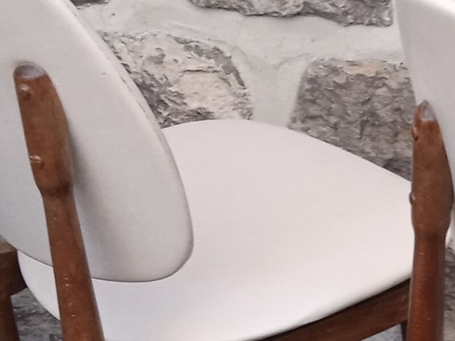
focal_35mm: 145
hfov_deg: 13.2
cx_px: 590
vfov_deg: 10.1
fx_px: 1906
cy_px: 349
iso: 211
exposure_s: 1/50
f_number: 2.2
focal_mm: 3.43
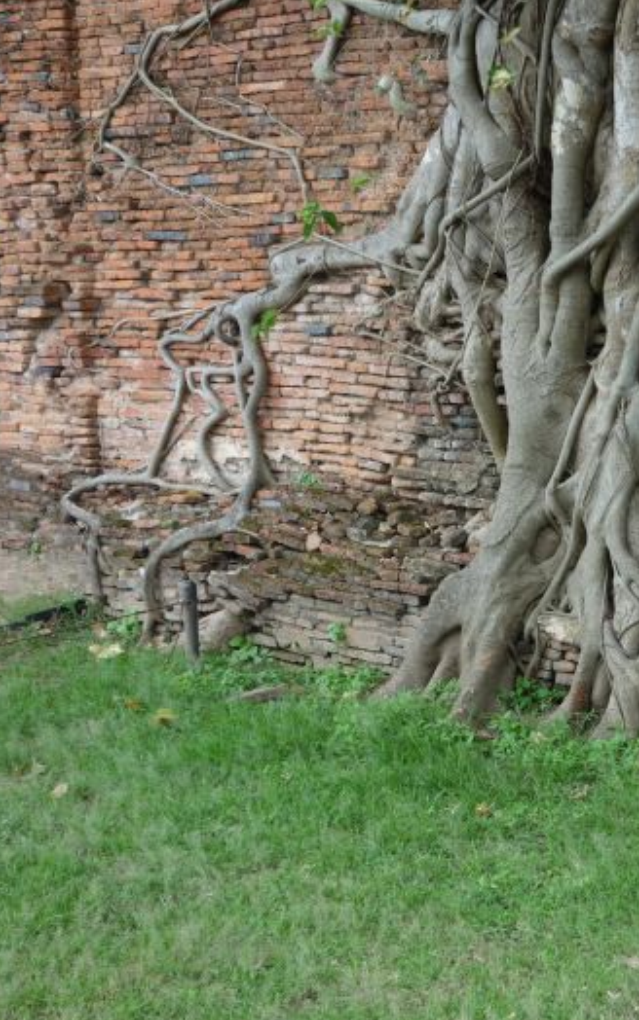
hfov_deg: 17.9
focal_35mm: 70
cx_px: 709
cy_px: 511
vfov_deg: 29.4
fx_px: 1948
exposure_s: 1/100
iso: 125
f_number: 3.5
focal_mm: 16.78
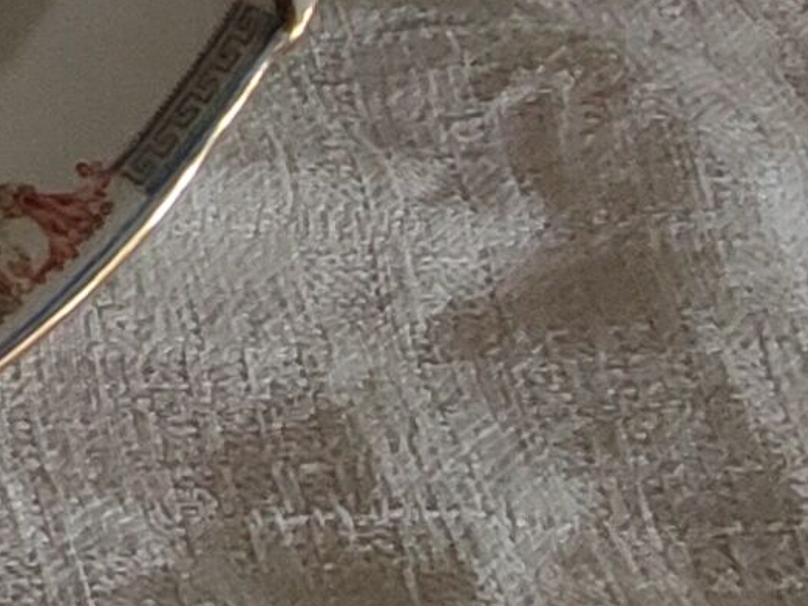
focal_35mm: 94
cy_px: -229
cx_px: -703
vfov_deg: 14.9
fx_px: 2194
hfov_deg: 16.8
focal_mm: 1.6
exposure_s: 1/24
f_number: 2.2
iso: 200
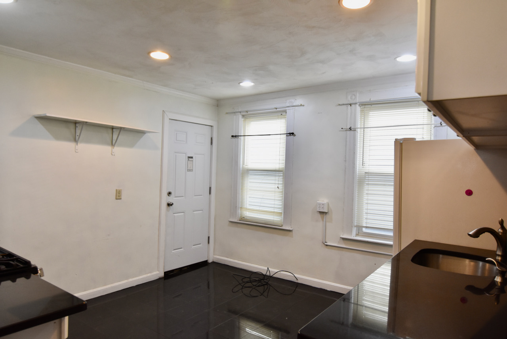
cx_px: 254
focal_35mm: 22
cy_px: 170
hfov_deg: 77.3
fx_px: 317
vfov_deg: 56.2
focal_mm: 15
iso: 800
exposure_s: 1/100
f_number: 5
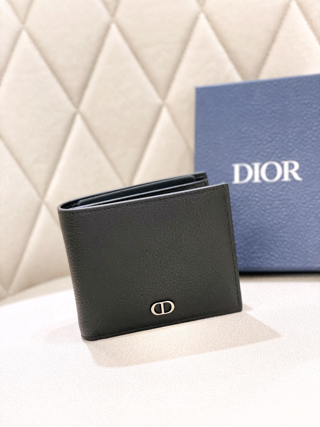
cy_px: 214
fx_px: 641
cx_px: 160
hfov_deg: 28.0
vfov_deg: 36.8
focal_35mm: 52
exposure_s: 1/100
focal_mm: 6
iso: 250
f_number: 2
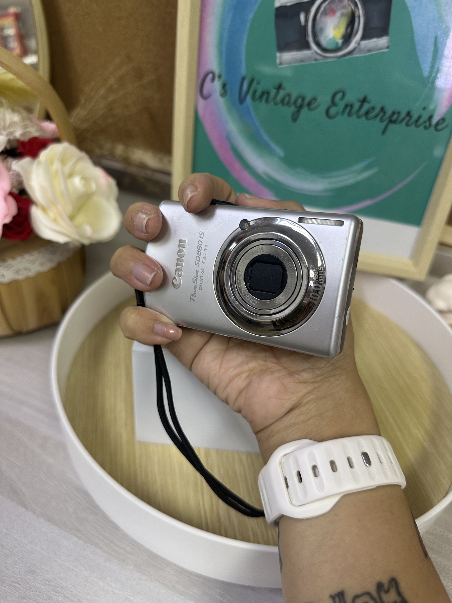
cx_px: 226
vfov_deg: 71.6
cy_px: 302
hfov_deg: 56.8
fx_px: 418
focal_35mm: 24
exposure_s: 1/50
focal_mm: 6.86
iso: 125
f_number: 1.78
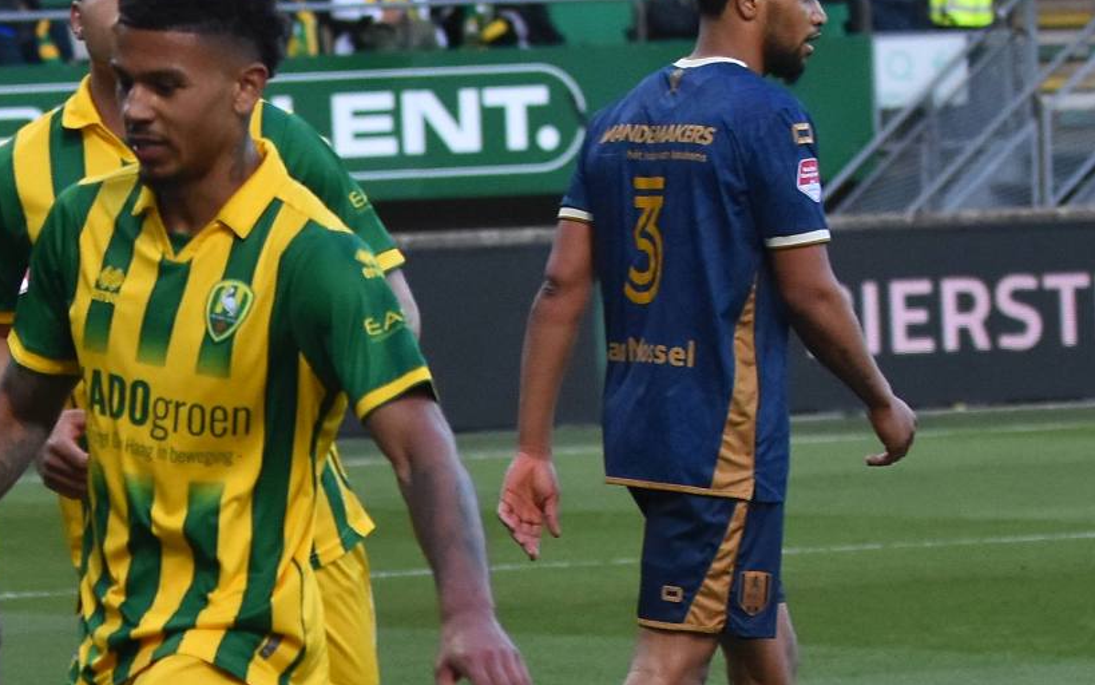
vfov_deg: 5.2
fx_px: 7491
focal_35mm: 251
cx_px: -164
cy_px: 730
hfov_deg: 8.3
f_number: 2.8
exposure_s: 1/800
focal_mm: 70
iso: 1000
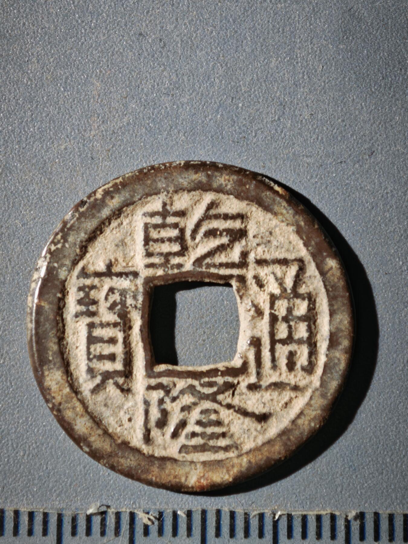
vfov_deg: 19.4
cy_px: 272
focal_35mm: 101
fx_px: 1587
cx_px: 204
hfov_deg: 14.6
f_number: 2
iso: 160
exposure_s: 1/100
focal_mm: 9
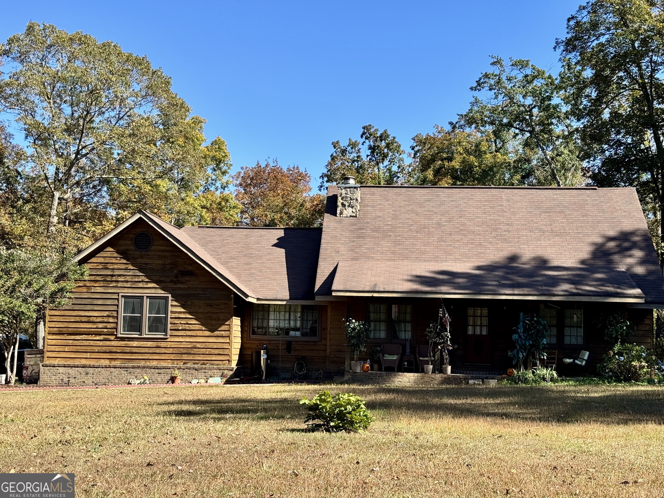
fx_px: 921
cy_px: 249
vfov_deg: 30.3
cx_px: 332
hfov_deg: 39.7
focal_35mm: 48
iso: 64
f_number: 1.78
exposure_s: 1/2179
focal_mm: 6.76
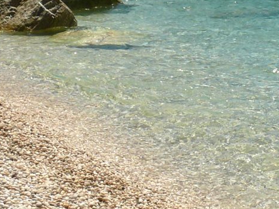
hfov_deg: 13.3
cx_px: 308
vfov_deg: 10.1
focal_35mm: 146
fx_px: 1177
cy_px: 48
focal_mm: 7.4
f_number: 5.6
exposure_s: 1/320
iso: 100
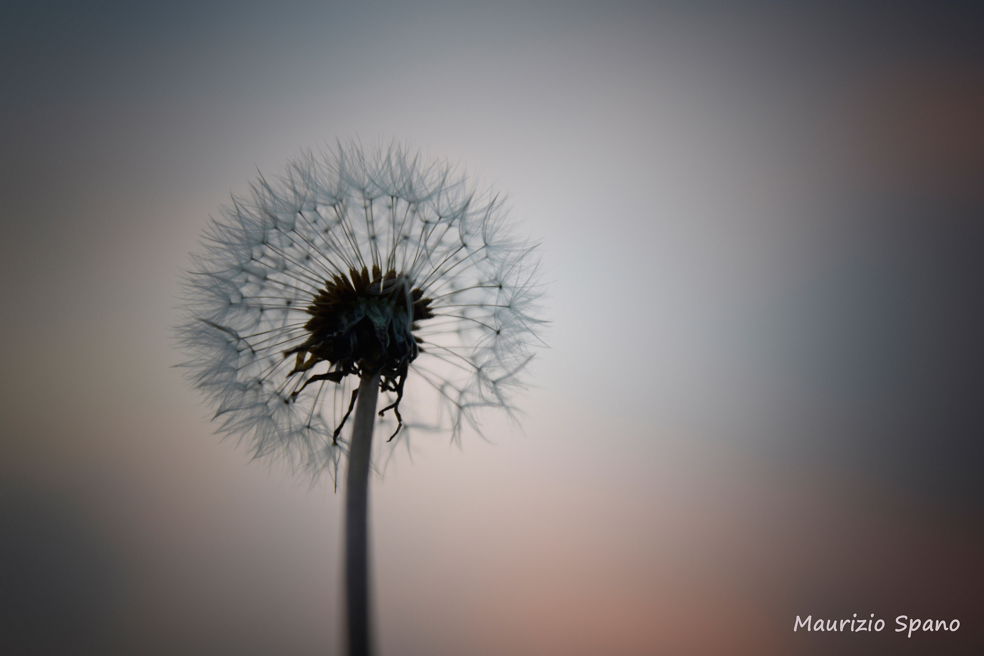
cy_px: 328
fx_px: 3485
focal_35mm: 128
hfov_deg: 16.1
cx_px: 492
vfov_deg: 10.8
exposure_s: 1/100
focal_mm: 85
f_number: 4.5
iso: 100
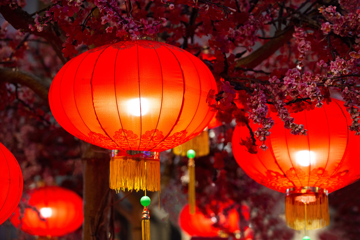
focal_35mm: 86
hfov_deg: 23.6
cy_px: 120
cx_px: 180
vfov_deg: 15.9
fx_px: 860
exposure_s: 1/160
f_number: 3.2
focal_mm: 86
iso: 2000
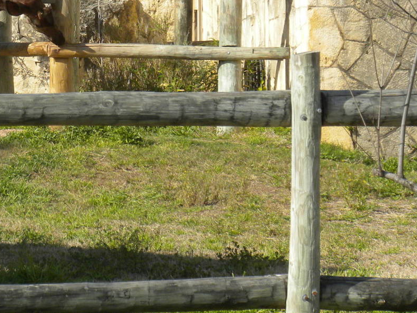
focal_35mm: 240
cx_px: 18
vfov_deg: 6.2
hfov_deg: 8.2
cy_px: 47
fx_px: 2892
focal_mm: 21
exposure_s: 1/498
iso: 95
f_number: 5.1
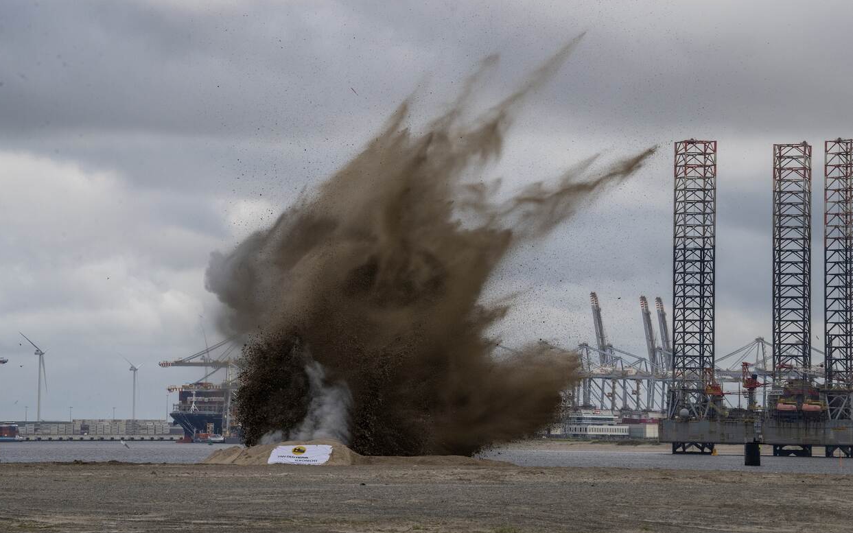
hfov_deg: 12.8
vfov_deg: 8.0
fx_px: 3813
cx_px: 425
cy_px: 258
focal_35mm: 164
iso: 640
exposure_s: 1/640
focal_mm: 160
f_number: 16
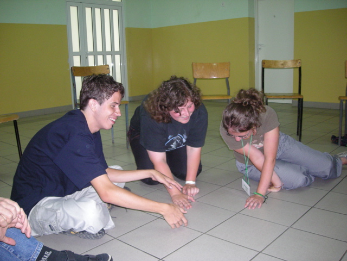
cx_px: 174
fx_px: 351
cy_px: 130
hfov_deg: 52.6
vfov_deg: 40.7
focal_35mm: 35
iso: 222
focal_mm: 5.7
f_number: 2.8
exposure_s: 1/30
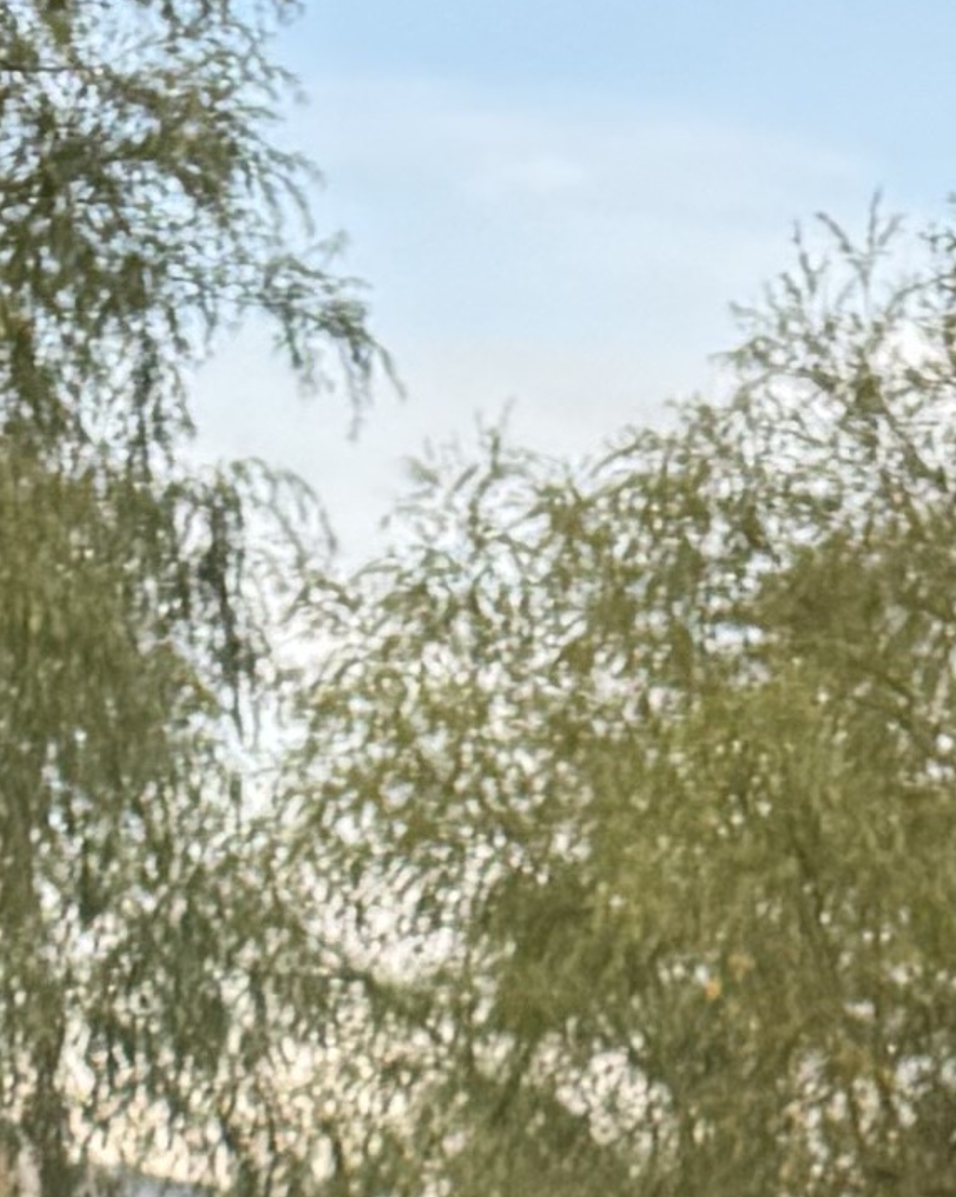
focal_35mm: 187
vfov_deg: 8.1
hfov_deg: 8.2
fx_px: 6619
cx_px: 104
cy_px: 4111
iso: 64
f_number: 1.78
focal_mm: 6.76
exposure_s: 1/154
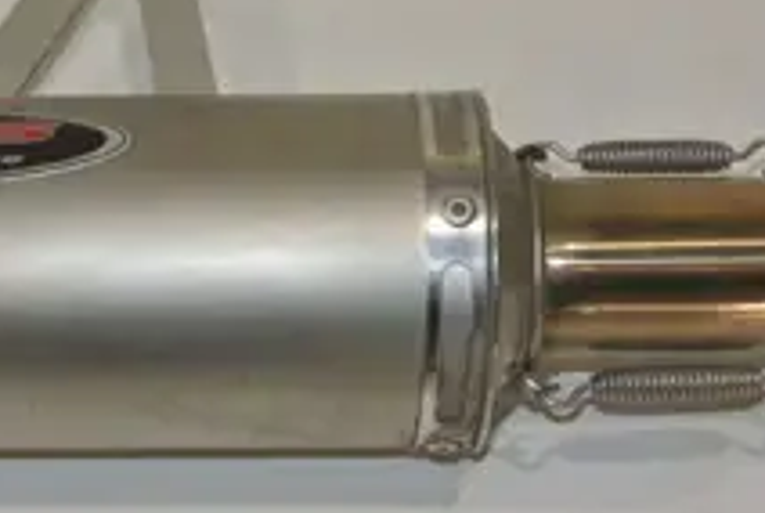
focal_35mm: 89
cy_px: 285
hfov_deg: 22.7
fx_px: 1894
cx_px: 217
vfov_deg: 15.4
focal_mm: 13.1
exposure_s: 1/60
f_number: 4.5
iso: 200
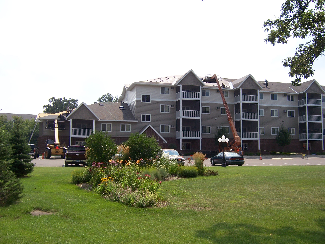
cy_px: 122
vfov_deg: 42.9
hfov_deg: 55.4
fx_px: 310
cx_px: 162
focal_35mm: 33
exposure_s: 1/750
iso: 80
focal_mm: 5.5
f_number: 3.4
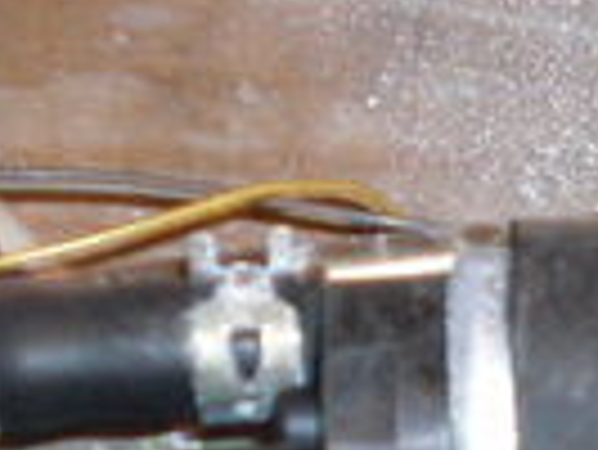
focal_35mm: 183
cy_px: 756
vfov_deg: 7.9
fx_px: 3164
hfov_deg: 10.7
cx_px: 638
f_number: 3.1
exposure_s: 1/60
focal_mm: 6.3
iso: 200
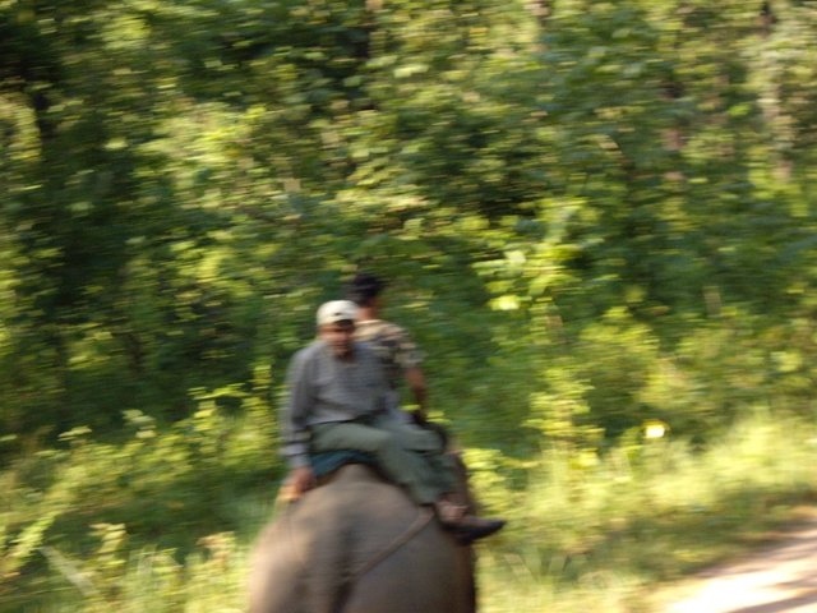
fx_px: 2691
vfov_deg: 13.0
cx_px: 408
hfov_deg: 17.3
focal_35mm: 114
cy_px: 306
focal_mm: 18.6
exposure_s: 1/125
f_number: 5.2
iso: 200
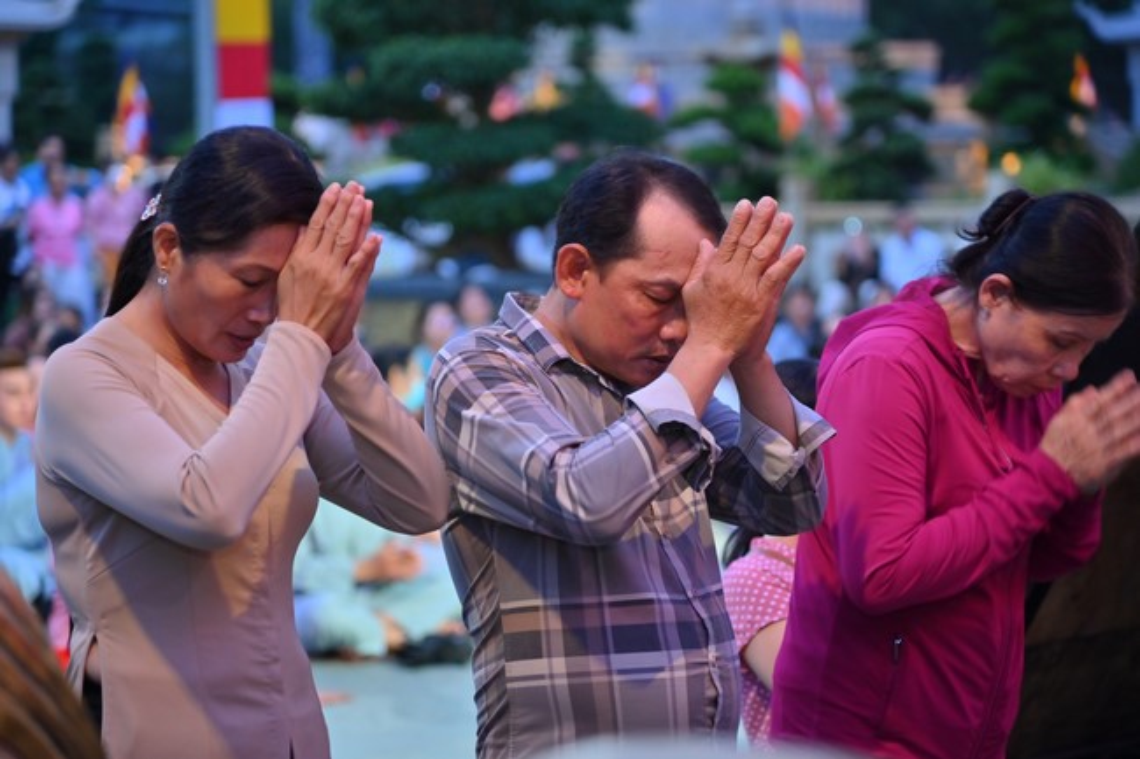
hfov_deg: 17.1
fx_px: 3799
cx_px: 570
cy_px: 380
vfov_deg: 11.4
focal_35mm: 120
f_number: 4
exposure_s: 1/60
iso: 1250
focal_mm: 120
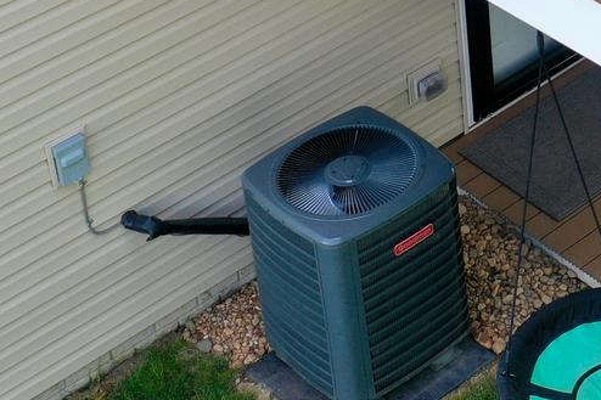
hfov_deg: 16.7
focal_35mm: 116
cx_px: 759
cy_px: -307
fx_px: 1936
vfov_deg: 11.1
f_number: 4.5
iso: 100
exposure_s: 1/120
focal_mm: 10.26
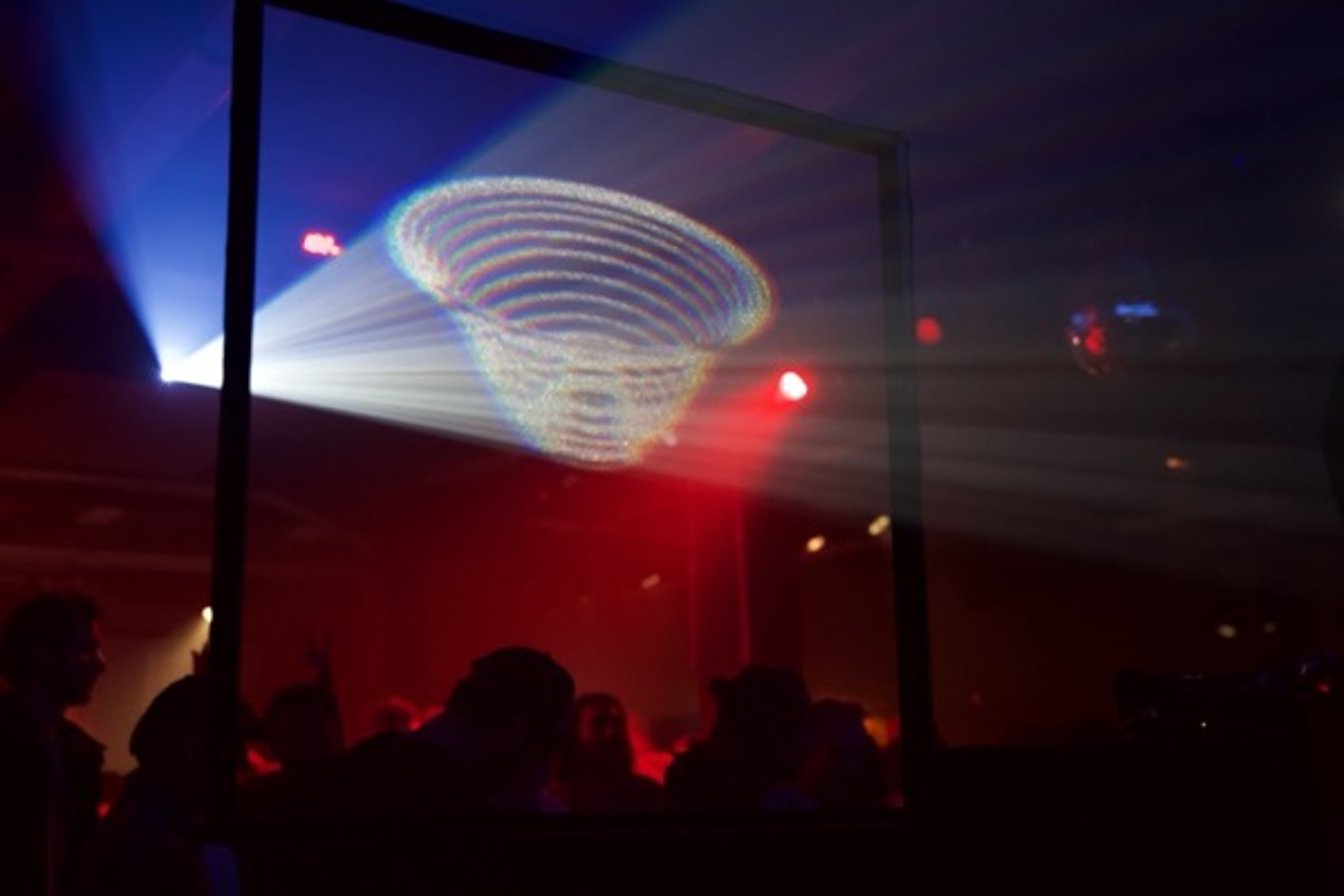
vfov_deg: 30.5
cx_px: 672
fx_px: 1643
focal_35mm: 44
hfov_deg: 44.5
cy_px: 448
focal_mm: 44
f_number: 3.2
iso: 4000
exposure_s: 1/125
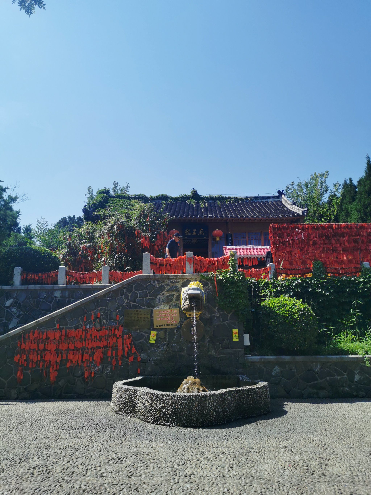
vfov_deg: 65.3
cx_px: 186
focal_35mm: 27
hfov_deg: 51.4
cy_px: 248
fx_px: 386
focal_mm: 5.58
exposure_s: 1/5000
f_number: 1.8
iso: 50
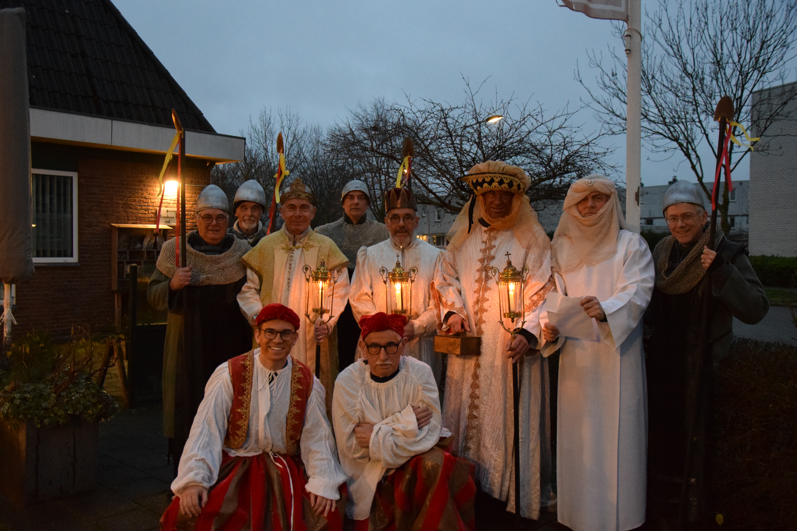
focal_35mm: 32
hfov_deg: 59.5
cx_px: 398
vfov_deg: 41.7
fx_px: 697
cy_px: 266
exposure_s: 1/60
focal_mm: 21
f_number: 3.8
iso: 5000
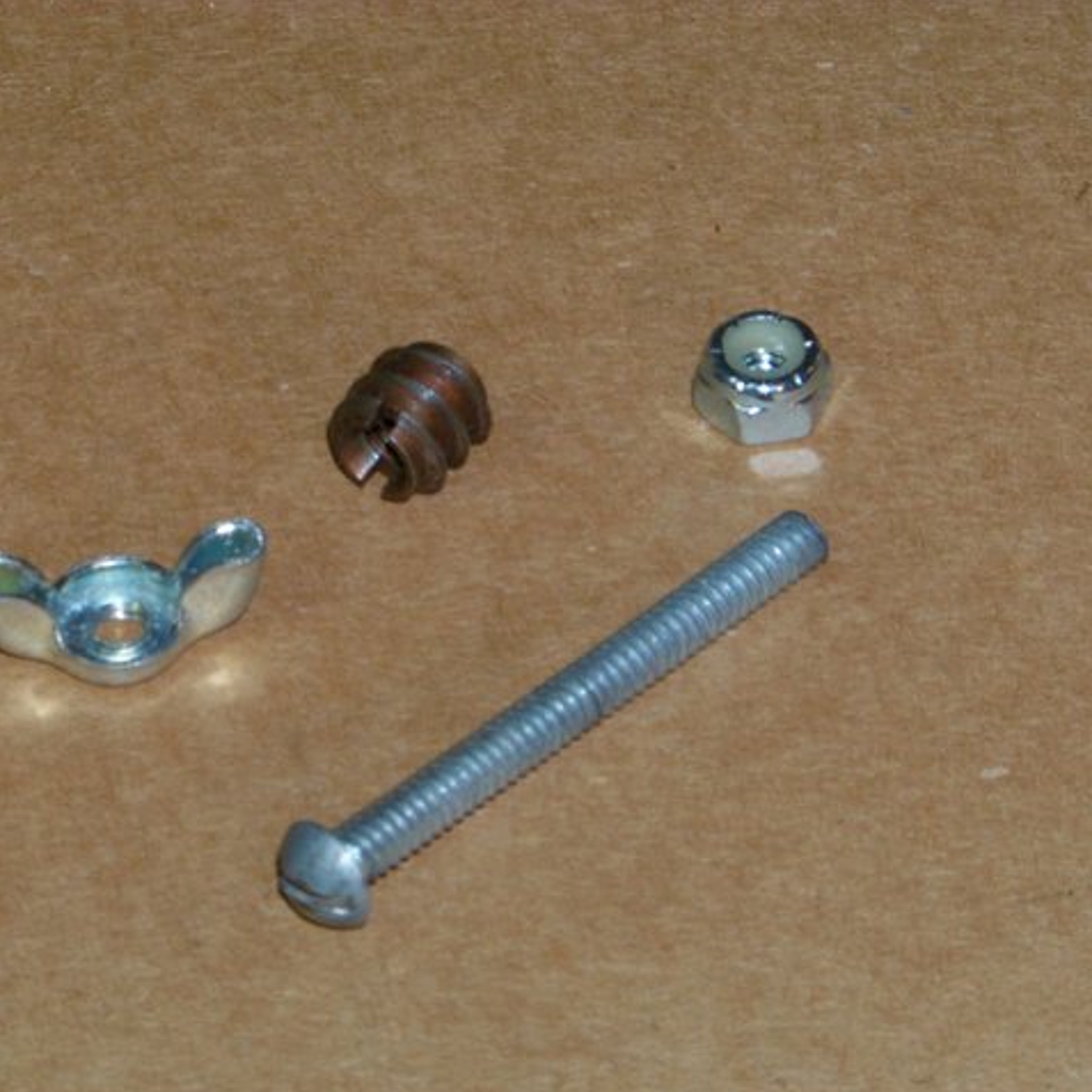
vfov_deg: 8.6
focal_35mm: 204
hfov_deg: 8.6
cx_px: 398
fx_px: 7281
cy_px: 547
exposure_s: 1/25
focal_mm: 27.5
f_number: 8
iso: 64
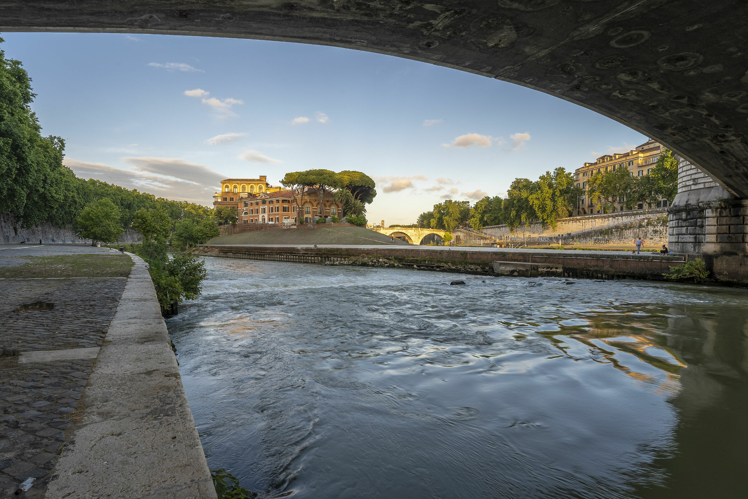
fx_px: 378
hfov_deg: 89.4
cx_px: 374
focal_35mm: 18
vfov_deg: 66.8
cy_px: 250
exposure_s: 1/40
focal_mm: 18.2
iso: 50
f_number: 13
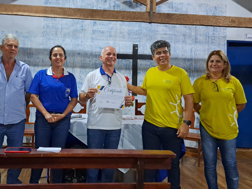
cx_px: 87
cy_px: 72
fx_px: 247
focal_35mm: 34
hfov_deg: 53.1
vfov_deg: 41.5
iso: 800
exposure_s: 1/20
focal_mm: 5.23
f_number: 1.8
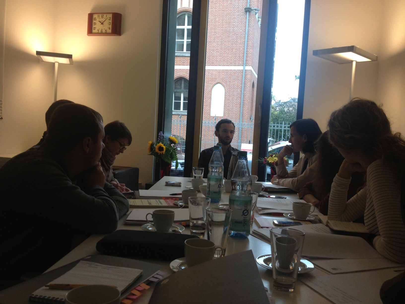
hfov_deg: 52.6
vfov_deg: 40.7
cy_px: 152
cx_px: 202
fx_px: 409
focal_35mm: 35
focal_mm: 4.28
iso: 100
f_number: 2.4
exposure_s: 1/120
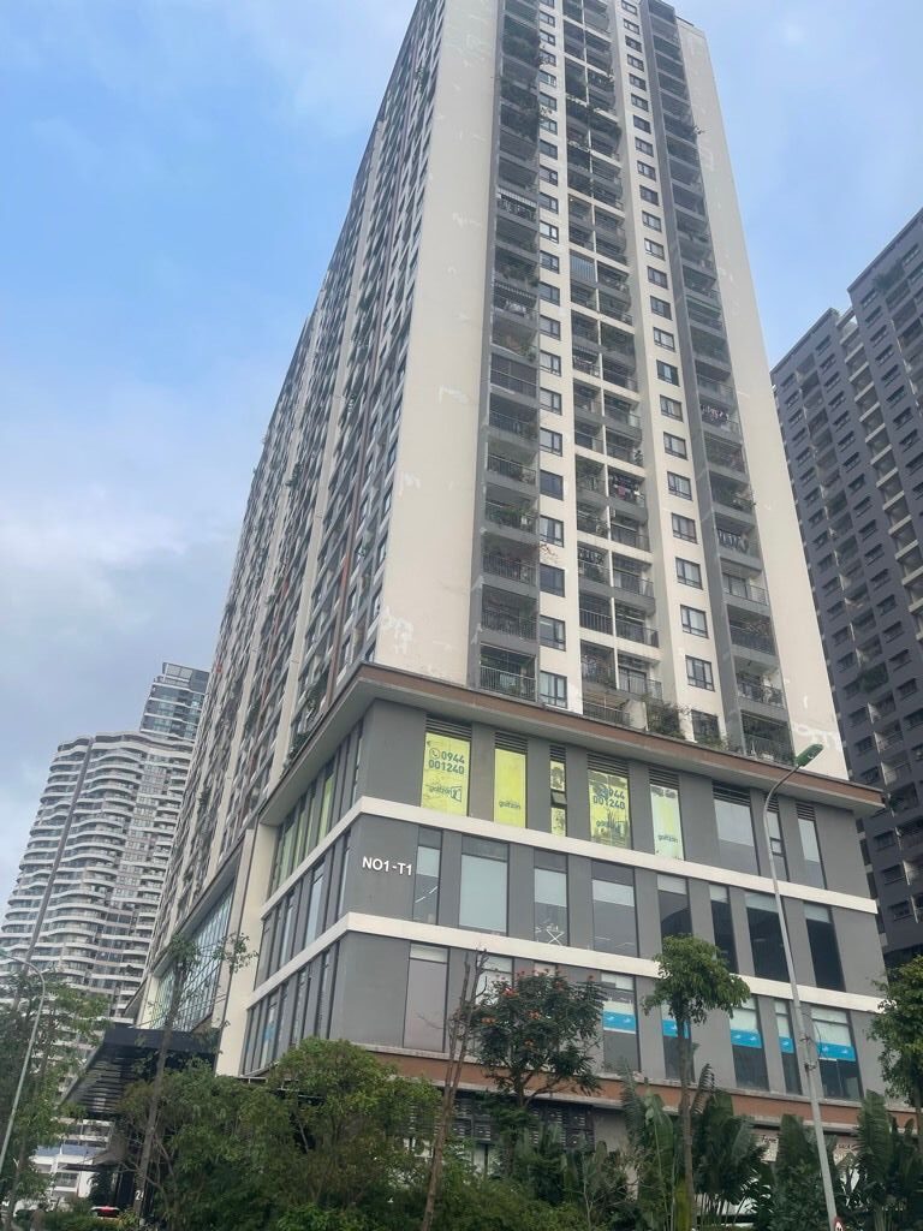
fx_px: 889
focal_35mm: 25
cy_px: 616
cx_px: 462
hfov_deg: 54.9
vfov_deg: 69.4
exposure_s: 1/938
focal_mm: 5.1
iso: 32
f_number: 1.6
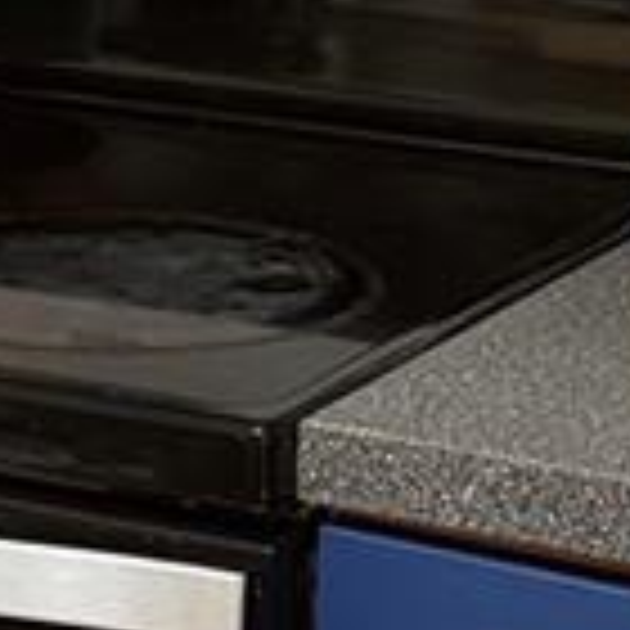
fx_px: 3747
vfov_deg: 9.5
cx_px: 126
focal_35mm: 182
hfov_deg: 9.6
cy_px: -122
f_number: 1.78
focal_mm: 6.76
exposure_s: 1/40
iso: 640
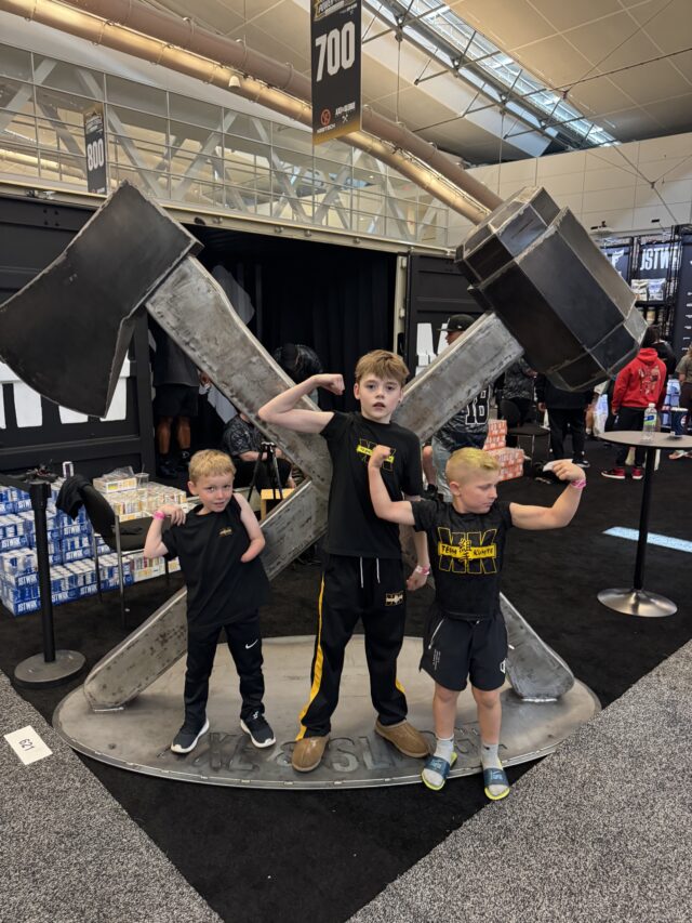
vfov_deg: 71.6
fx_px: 640
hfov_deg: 56.8
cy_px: 462
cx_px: 346
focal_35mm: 24
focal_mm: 6.76
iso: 640
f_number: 1.78
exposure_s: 1/60
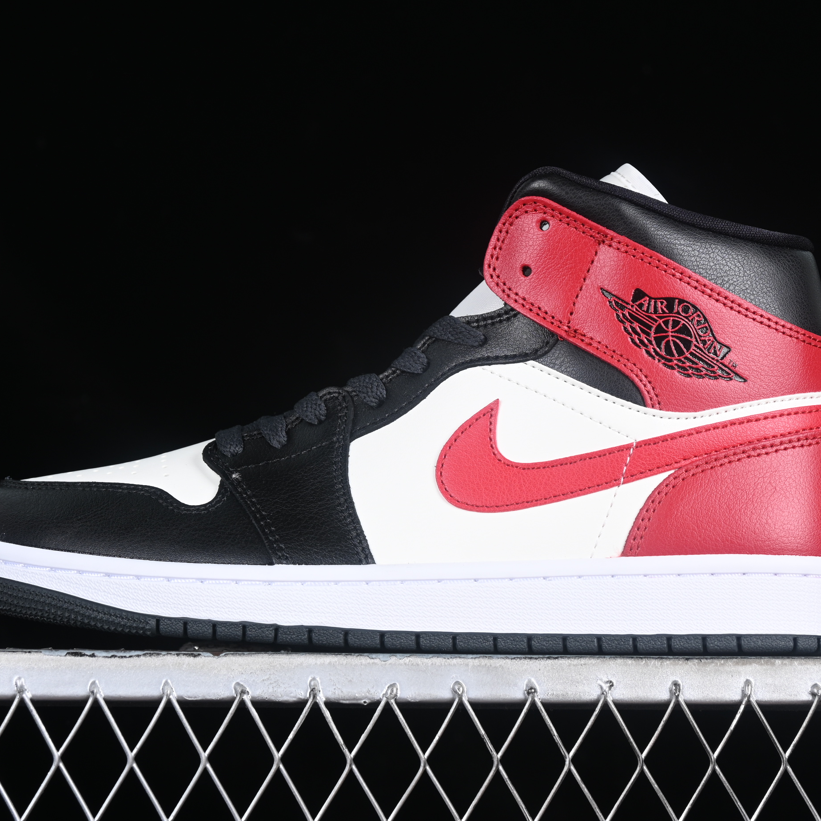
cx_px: 420
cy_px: 412
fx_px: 2576
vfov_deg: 18.1
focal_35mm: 96
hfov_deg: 18.1
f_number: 7.1
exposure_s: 1/80
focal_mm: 50
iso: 160
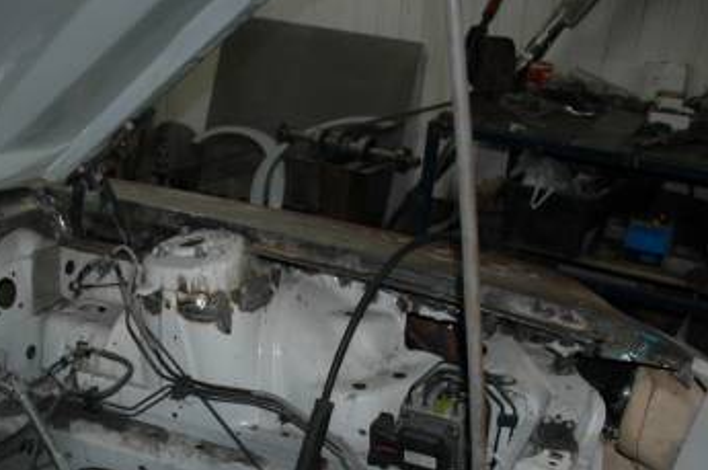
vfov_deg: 27.9
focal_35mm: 47
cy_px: 390
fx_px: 923
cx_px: 176
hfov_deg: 40.8
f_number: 3.5
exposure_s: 1/60
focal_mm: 18
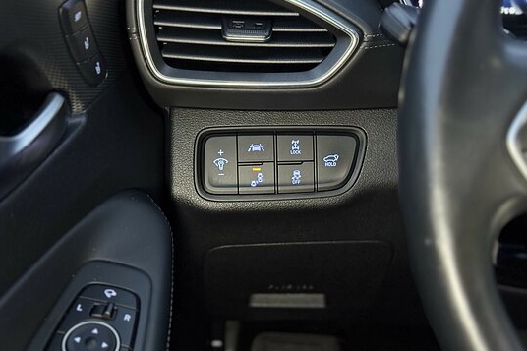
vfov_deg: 26.5
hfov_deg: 38.9
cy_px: 161
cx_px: 267
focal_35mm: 51
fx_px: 746
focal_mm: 6.76
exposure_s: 1/31
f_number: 1.78
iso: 500
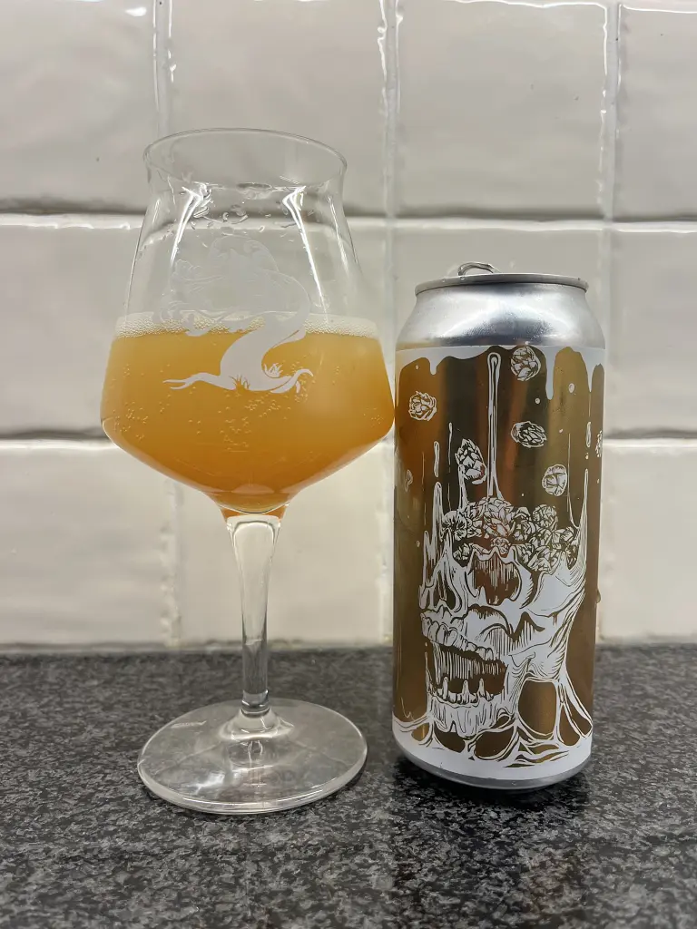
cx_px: 348
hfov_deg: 53.1
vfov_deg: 67.3
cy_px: 464
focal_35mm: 26
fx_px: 698
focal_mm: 5.1
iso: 50
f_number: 1.6
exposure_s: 1/100
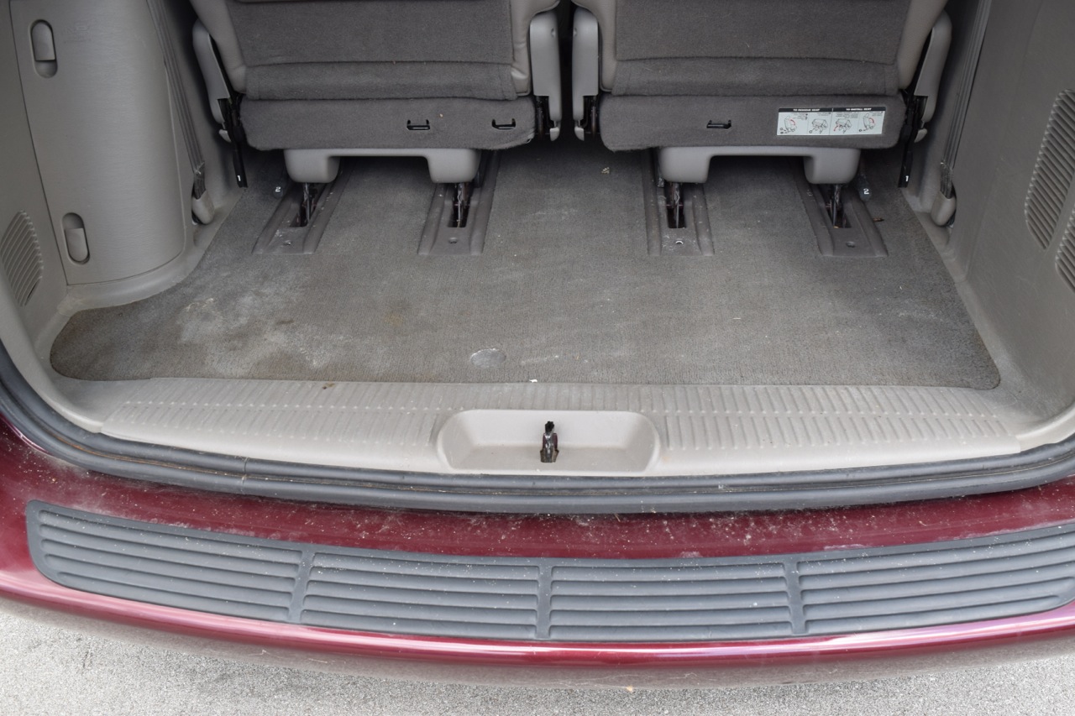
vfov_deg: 40.0
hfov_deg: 57.2
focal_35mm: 33
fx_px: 985
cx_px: 538
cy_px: 358
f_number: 6.3
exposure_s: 1/160
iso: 400
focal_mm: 22
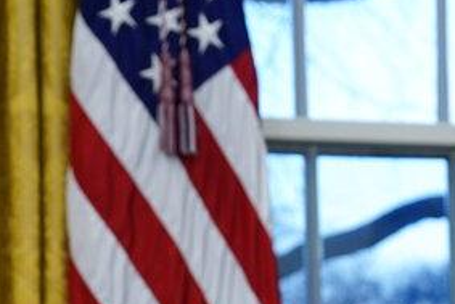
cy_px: 514
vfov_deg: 8.2
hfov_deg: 12.0
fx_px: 2061
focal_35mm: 163
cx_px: 682
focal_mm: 45
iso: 2000
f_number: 3.2
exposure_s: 1/500
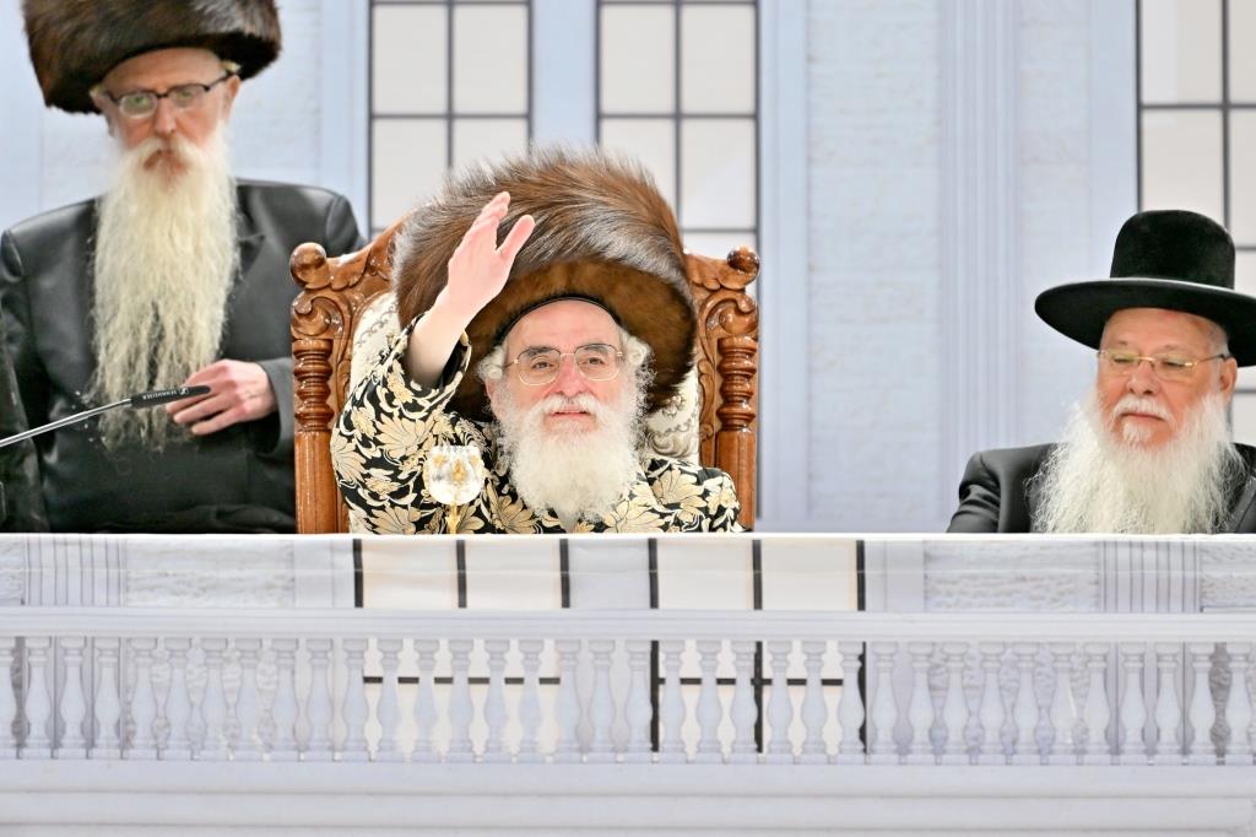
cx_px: 628
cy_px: 418
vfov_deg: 4.6
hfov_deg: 6.9
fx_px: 10463
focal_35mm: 300
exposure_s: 1/125
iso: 400
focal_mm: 200
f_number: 2.8
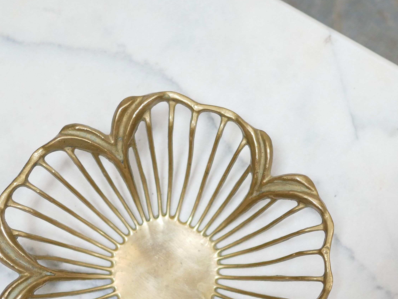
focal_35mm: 82
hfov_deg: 23.8
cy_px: 261
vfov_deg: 17.8
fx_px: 943
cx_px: 199
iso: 640
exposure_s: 1/60
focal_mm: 20
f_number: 1.7
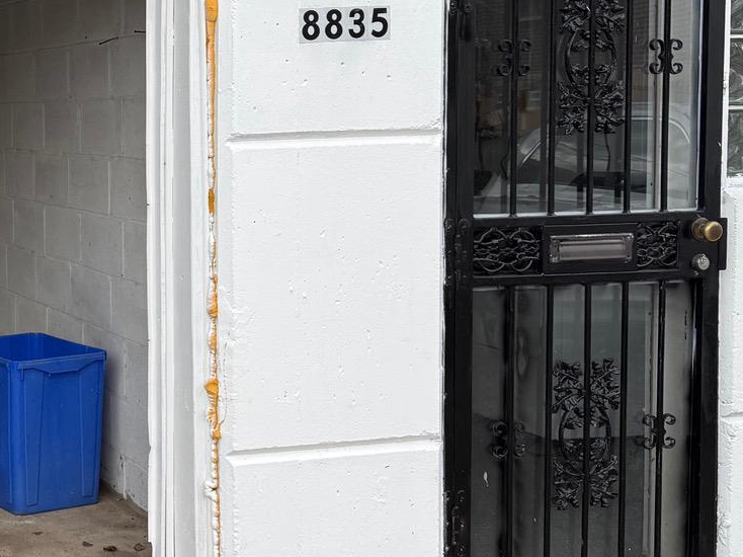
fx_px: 1438
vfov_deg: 21.9
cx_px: -117
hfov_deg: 26.2
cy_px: 210
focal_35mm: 67
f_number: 1.78
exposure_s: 1/898
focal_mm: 6.76
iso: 80
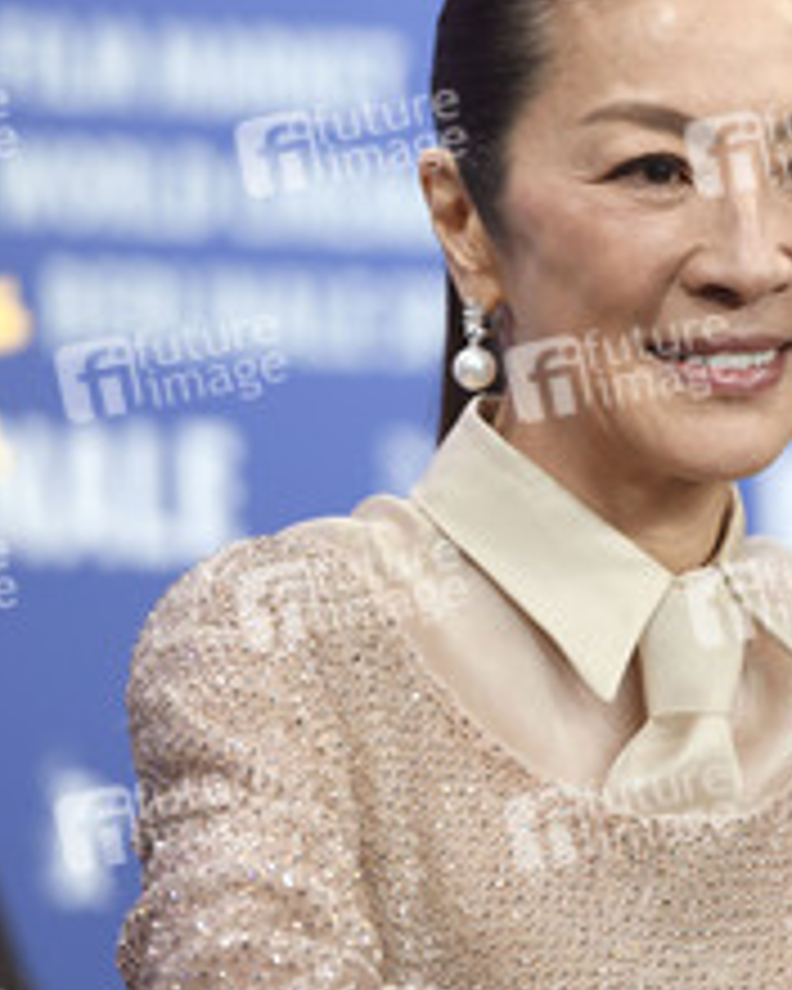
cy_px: 482
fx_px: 10724
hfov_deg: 4.2
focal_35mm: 366
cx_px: 682
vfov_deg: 5.3
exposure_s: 1/250
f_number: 3.5
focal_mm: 190
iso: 1000
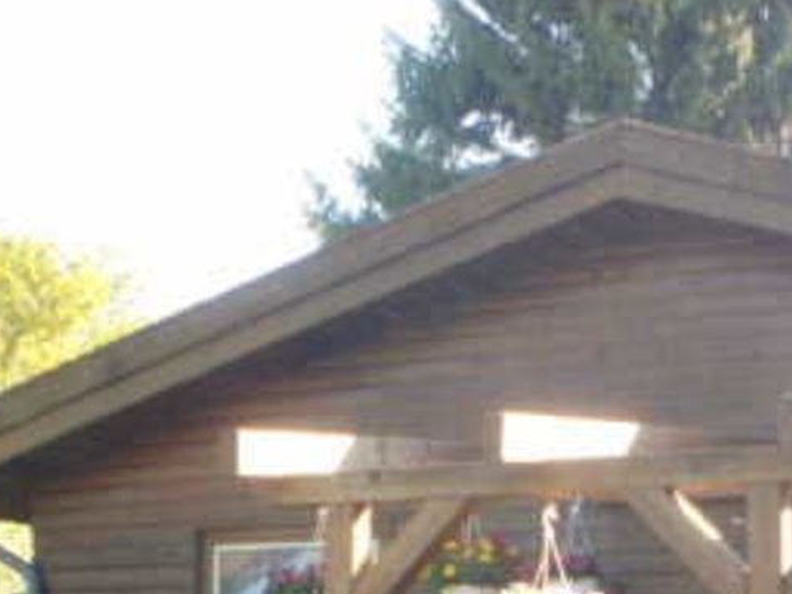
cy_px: 663
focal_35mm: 90
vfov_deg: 15.9
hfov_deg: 21.3
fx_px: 2059
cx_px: 703
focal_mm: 6.3
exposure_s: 1/100
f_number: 3.5
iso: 100
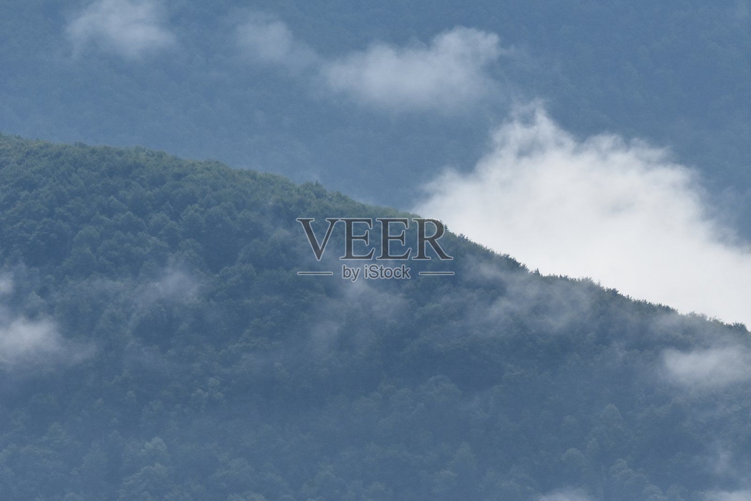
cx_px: 376
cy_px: 250
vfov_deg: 2.9
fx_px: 10014
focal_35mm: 480
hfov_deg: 4.3
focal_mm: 320
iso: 1000
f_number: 8
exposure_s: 1/4000
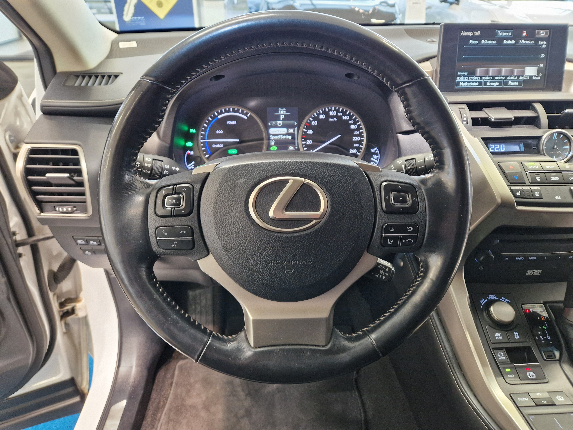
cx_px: 286
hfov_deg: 73.9
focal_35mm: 23
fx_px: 381
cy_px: 215
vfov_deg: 58.9
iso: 800
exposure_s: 1/100
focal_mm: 5.4
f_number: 1.8
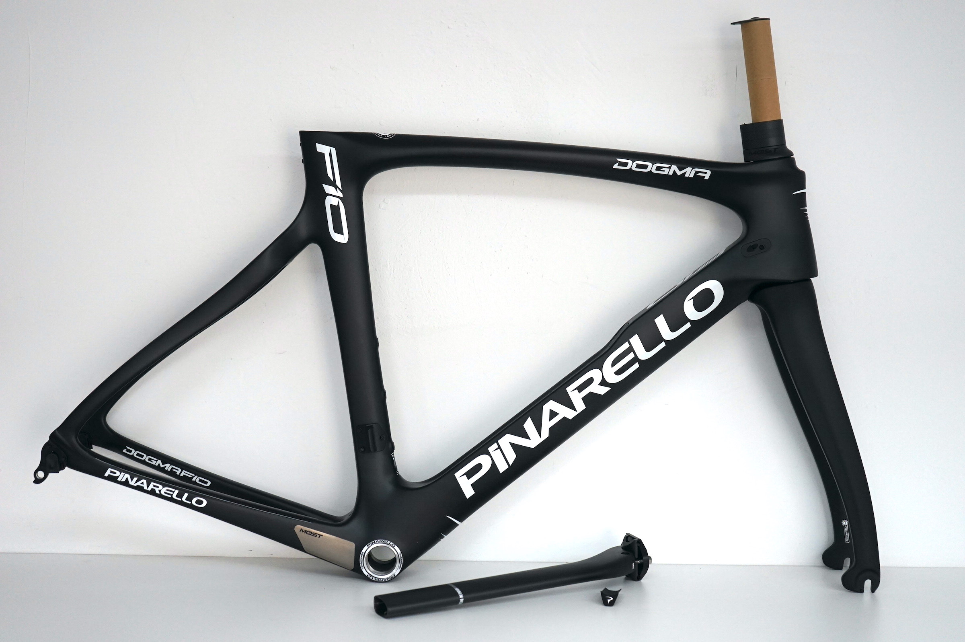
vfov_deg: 24.6
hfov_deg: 36.3
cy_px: 321
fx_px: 1473
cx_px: 482
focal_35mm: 55
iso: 1250
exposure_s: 1/160
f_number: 5
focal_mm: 55
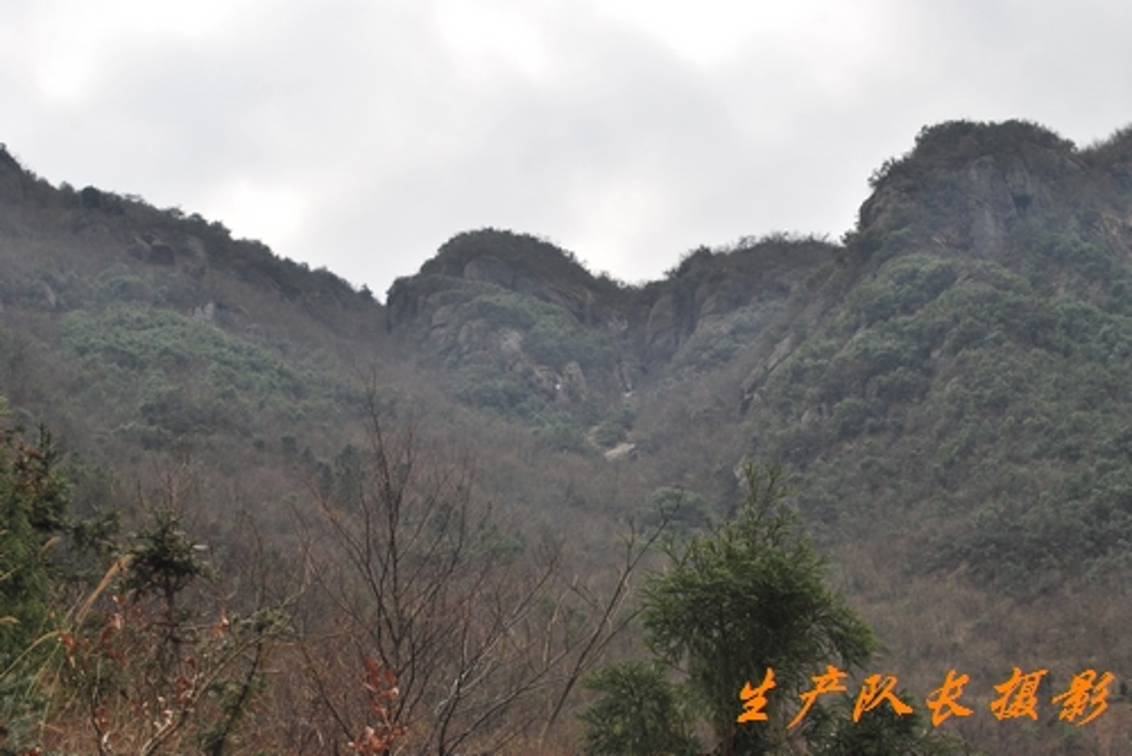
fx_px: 2596
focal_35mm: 82
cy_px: 378
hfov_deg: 24.6
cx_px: 566
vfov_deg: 16.6
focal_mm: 55
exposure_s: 1/200
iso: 100
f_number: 11
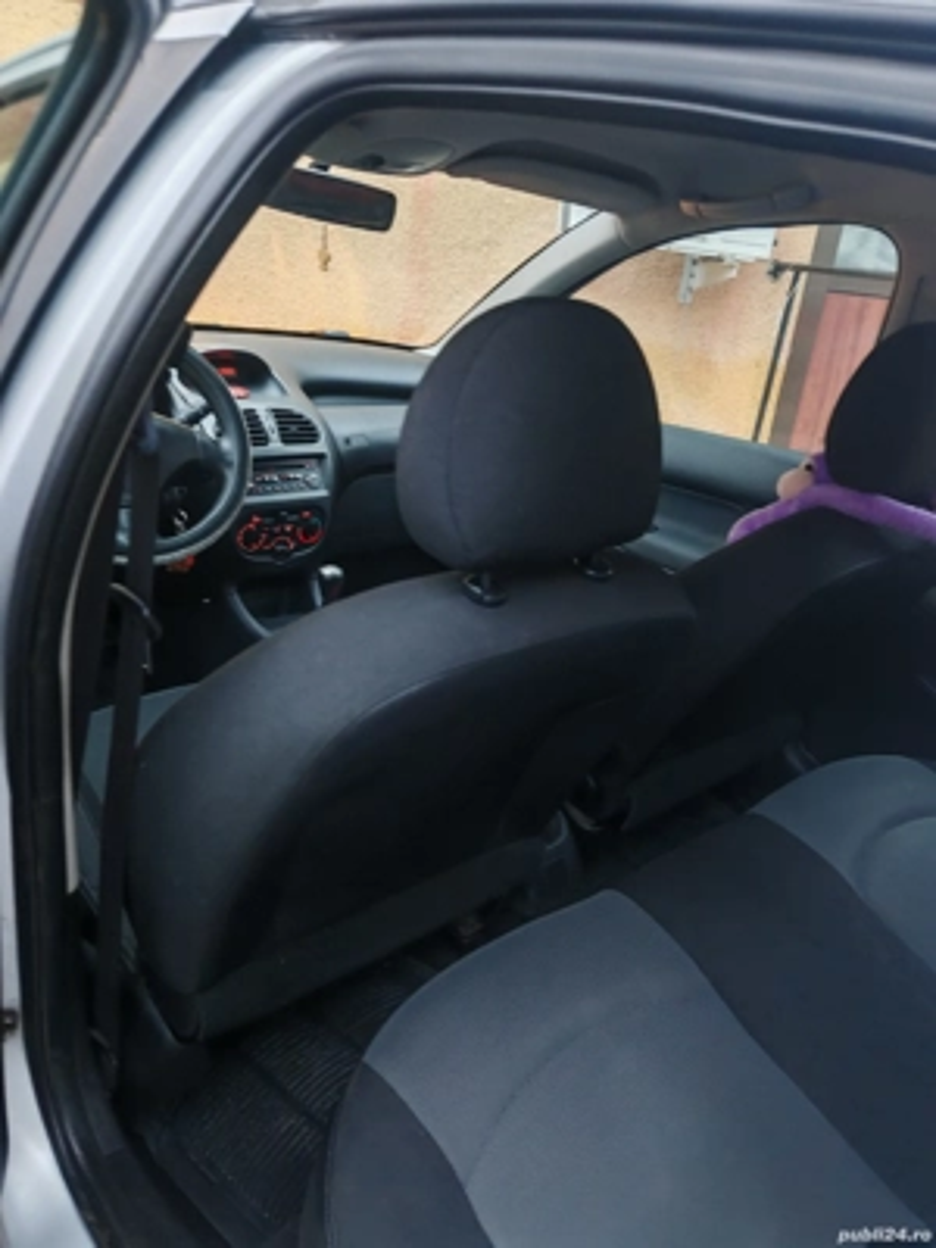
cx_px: 468
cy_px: 624
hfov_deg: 51.4
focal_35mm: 27
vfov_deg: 65.3
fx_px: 973
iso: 500
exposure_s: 1/25
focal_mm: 6.67
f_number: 1.9
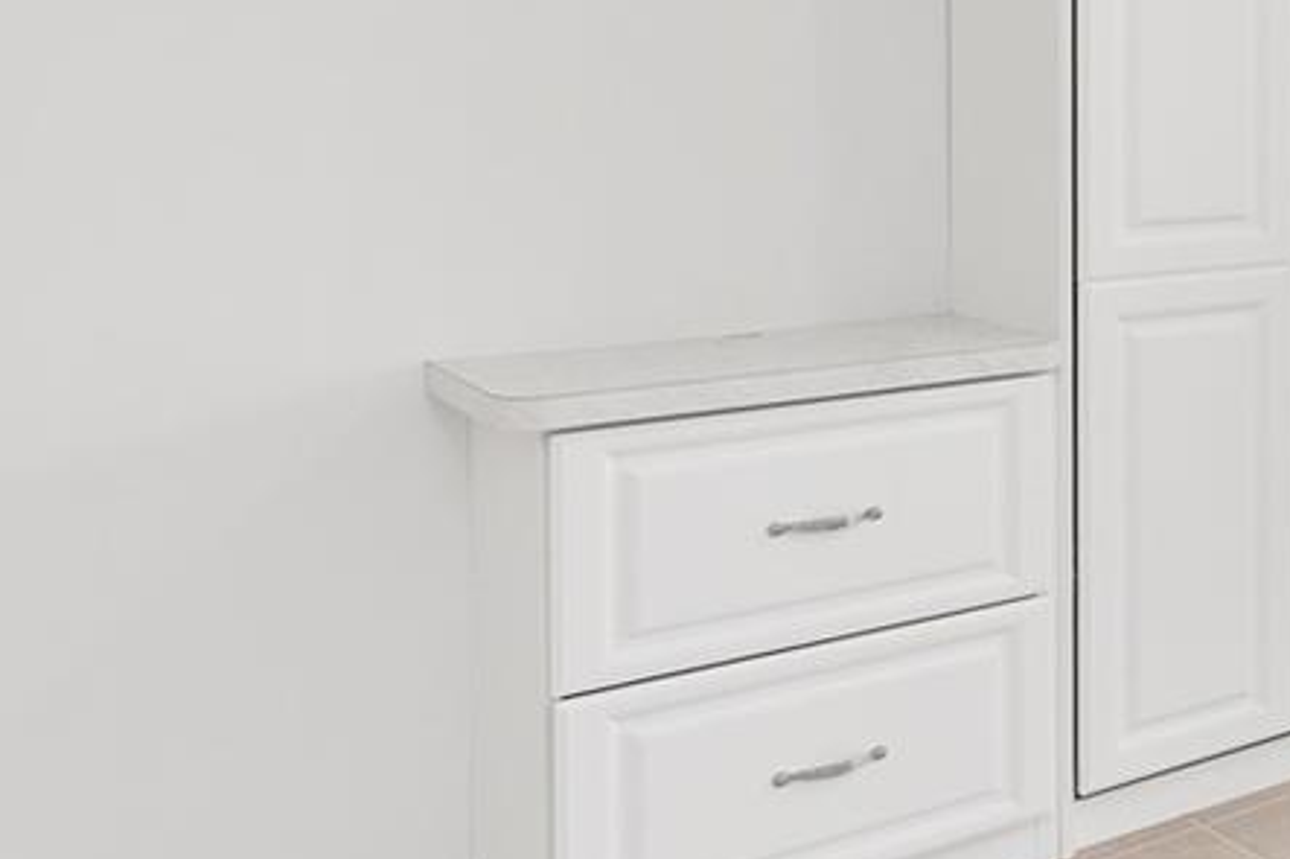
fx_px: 1683
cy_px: 146
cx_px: 1654
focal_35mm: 47
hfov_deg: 32.3
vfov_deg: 27.9
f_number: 7.1
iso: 125
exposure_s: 1/3
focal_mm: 13
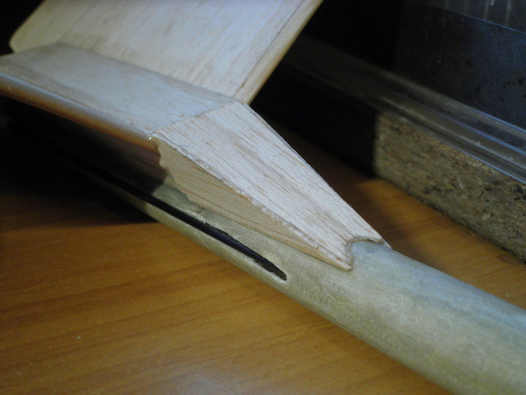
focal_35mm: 47
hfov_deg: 40.4
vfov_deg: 30.9
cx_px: 263
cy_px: 198
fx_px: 714
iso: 160
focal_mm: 8.3
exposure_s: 1/10
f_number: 3.4
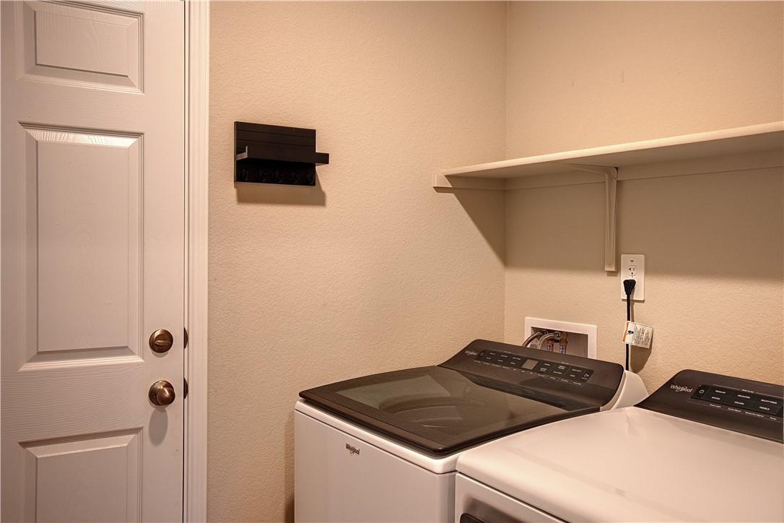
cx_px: 392
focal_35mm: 33
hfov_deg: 57.2
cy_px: 262
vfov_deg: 40.0
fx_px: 719
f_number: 9
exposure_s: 1/3
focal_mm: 22
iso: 160
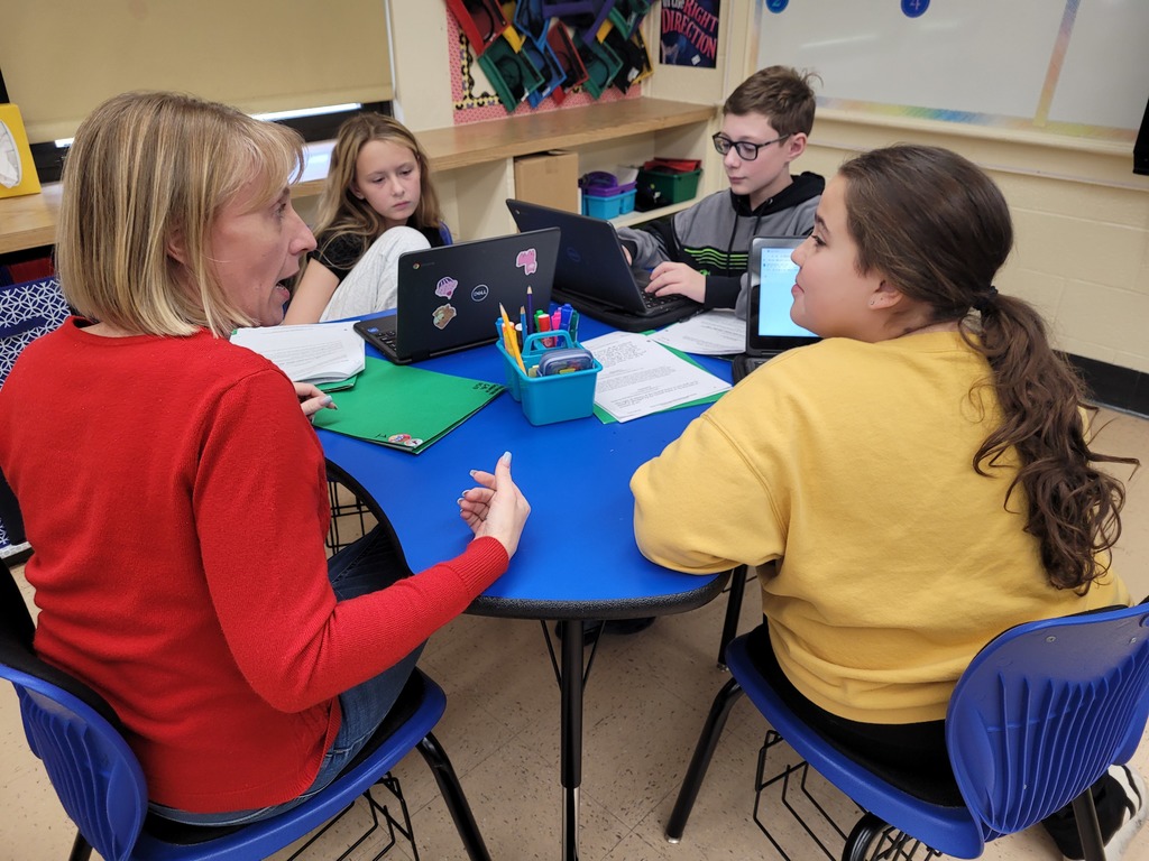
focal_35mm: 26
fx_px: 863
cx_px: 574
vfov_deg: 53.1
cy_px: 430
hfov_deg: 67.3
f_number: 1.8
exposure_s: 1/120
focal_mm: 5.4
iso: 160
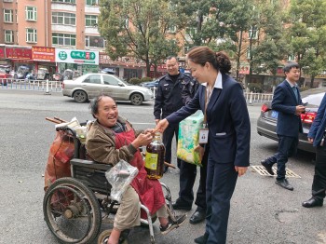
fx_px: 254
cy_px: 122
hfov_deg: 65.4
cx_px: 163
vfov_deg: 51.3
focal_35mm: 27
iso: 160
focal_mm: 5.75
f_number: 2.8
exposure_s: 1/556
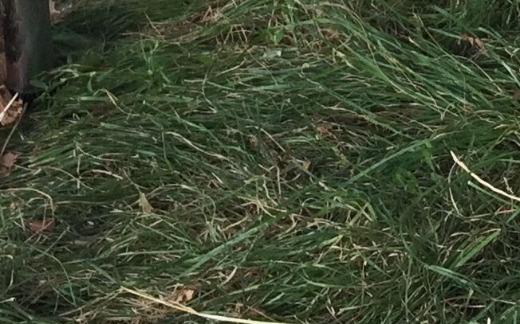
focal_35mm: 154
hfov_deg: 13.6
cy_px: -604
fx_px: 2182
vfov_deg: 7.6
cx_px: 191
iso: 32
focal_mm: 4.15
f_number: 2.2
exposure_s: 1/174
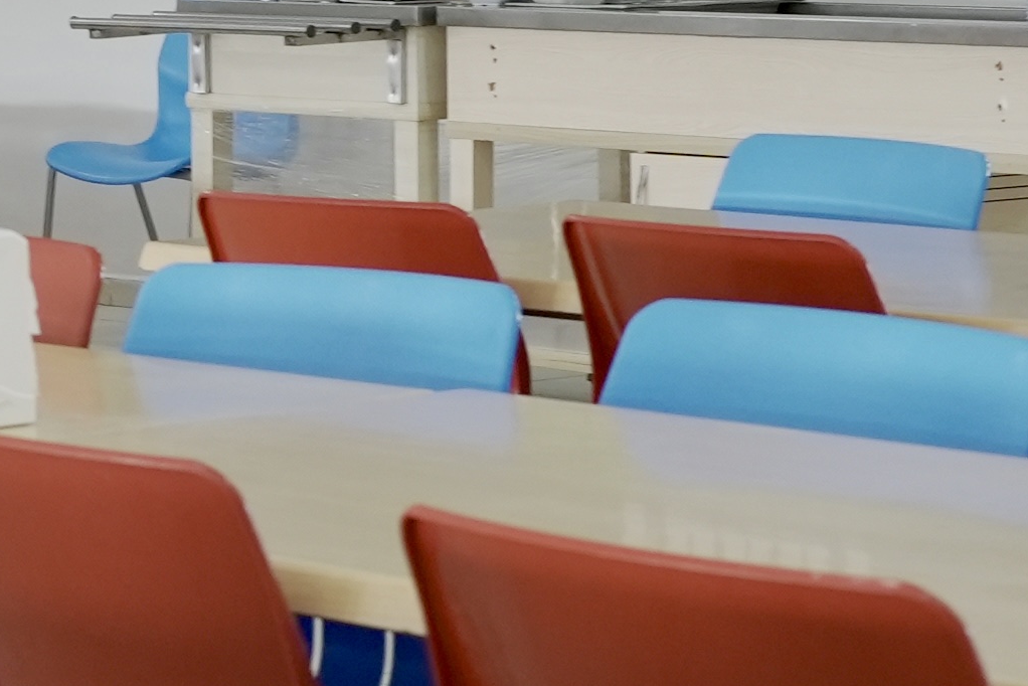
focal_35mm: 166
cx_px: -439
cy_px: -69
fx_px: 4741
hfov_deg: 11.9
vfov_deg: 8.2
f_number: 5.6
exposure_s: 1/50
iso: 2500
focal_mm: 40
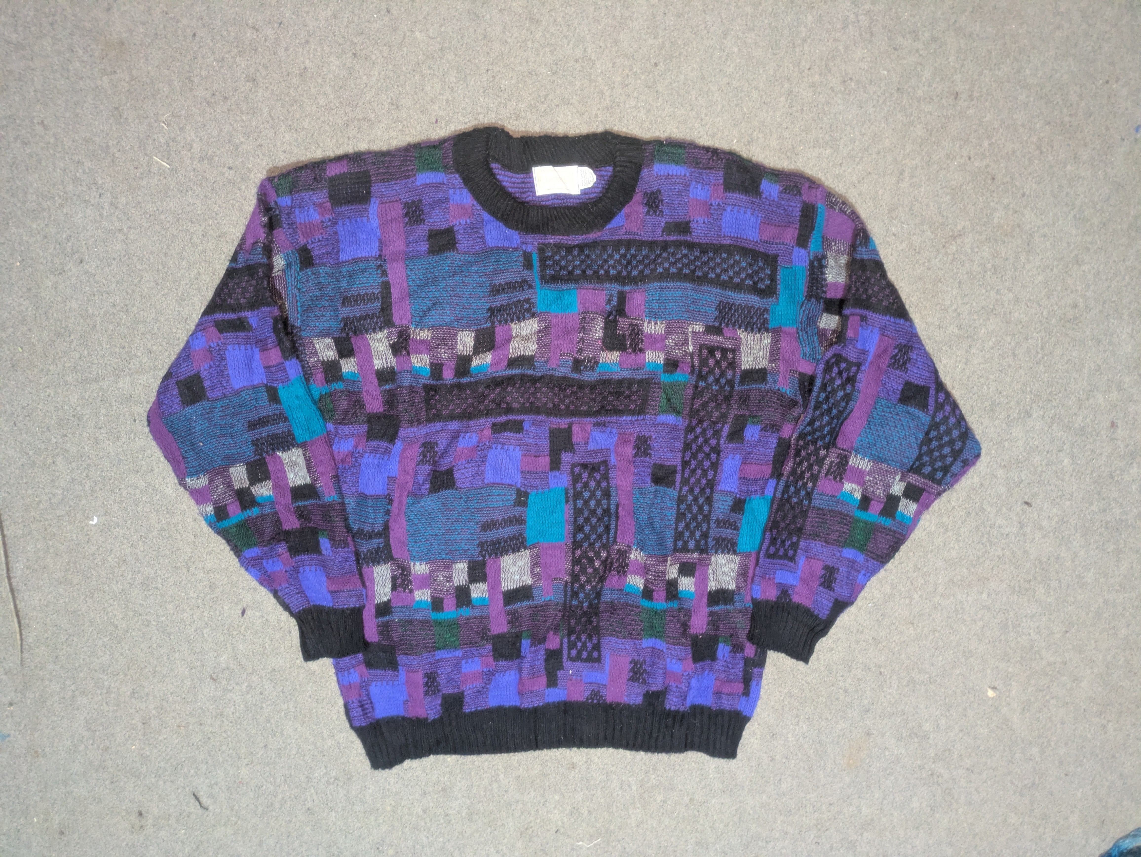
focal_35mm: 25
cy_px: 428
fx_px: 824
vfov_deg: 54.9
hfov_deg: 69.4
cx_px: 570
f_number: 1.89
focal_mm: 5.43
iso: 844
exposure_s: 1/25
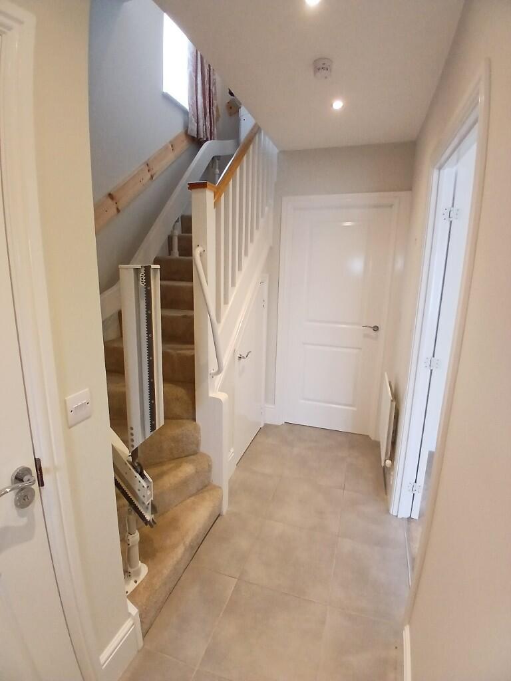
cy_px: 340
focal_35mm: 17
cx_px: 256
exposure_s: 1/33.3
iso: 160
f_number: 2.2
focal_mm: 1.4
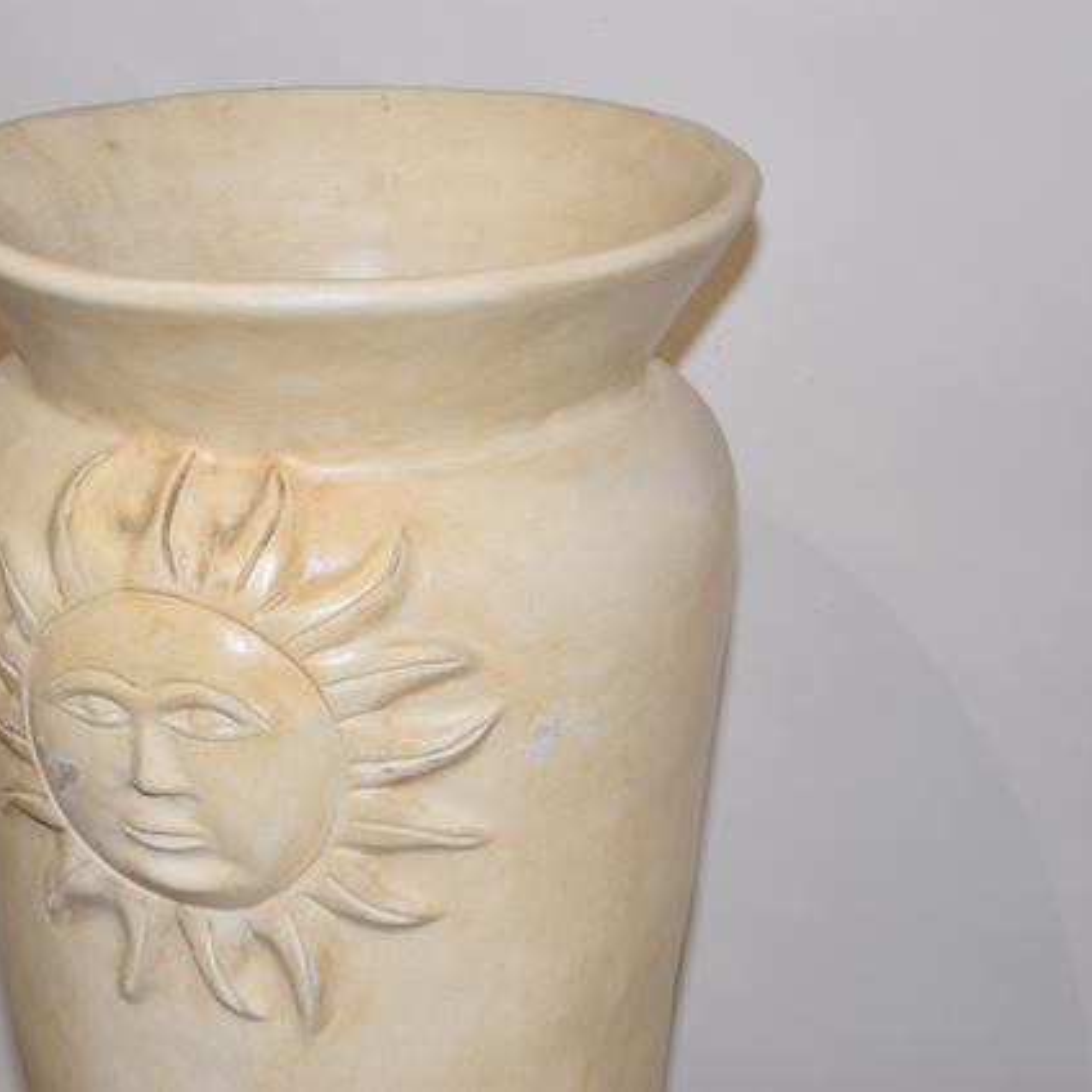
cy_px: 545
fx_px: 3569
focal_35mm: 100
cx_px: 319
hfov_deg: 17.3
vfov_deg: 17.4
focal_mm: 52
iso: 800
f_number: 5.6
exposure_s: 1/125
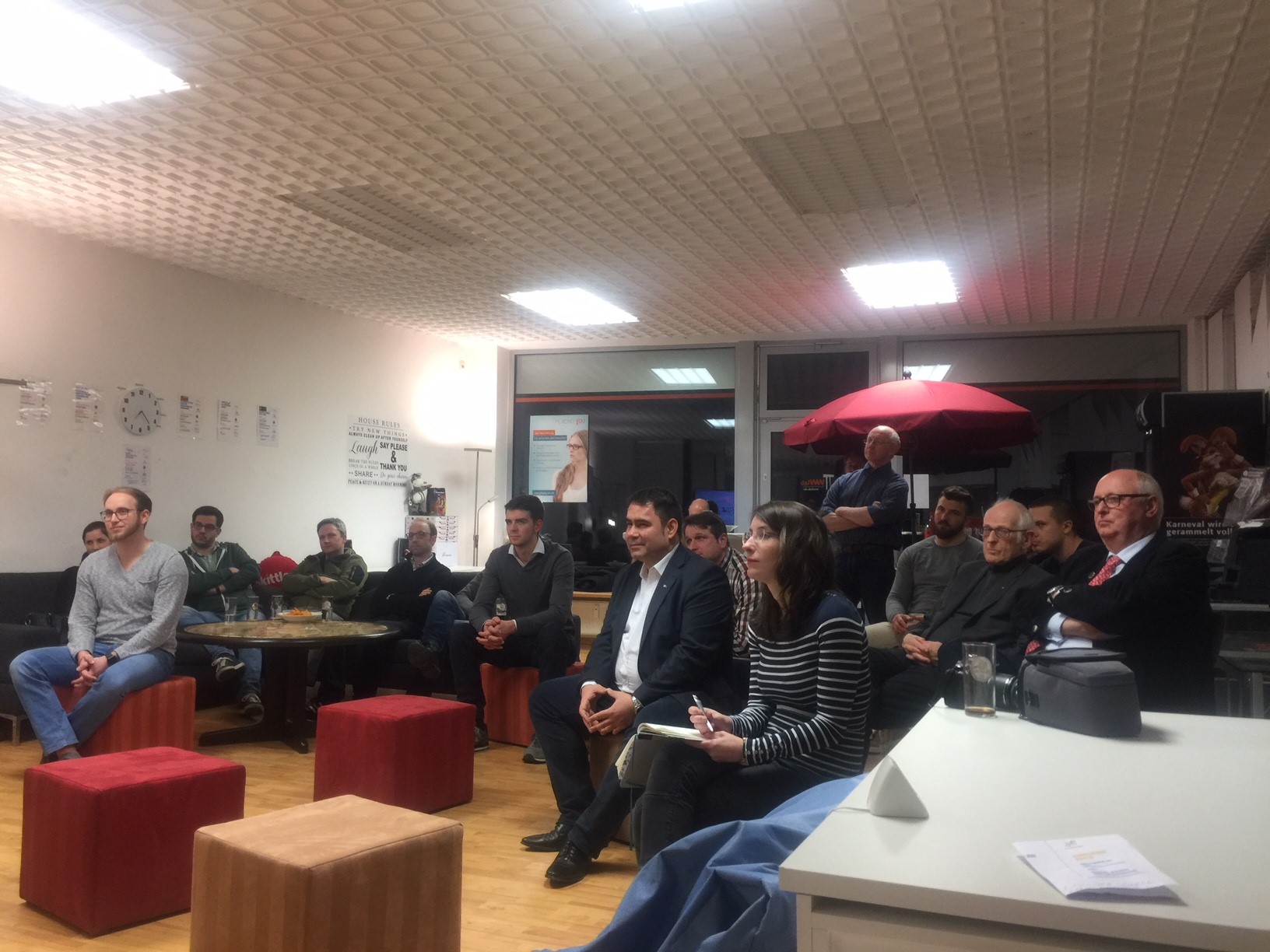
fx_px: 1064
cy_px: 476
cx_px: 635
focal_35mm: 29
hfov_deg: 61.7
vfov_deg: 48.2
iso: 64
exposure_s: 1/33
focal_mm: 4.15
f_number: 2.2
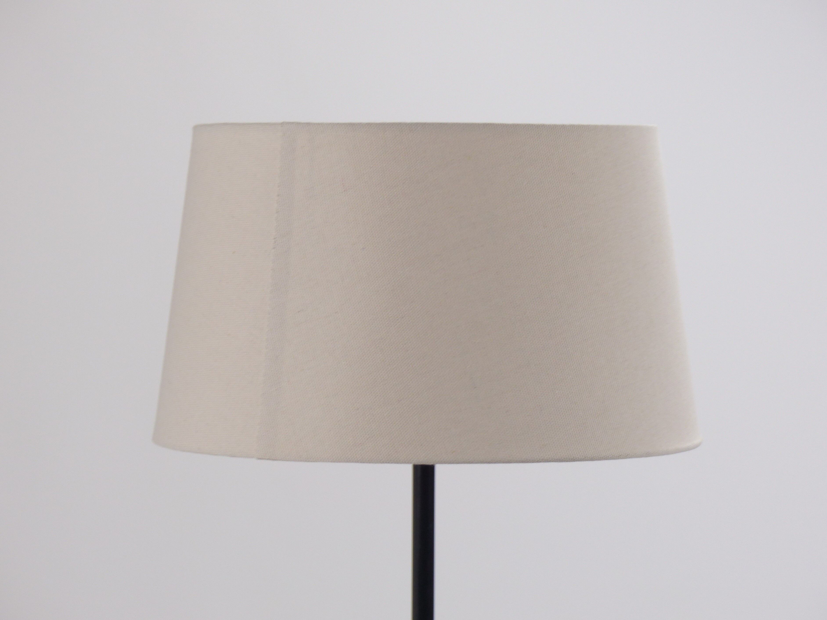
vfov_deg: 10.4
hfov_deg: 13.9
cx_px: 414
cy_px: 310
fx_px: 3392
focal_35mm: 142
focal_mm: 25.6
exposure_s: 1/30
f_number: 2.8
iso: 100
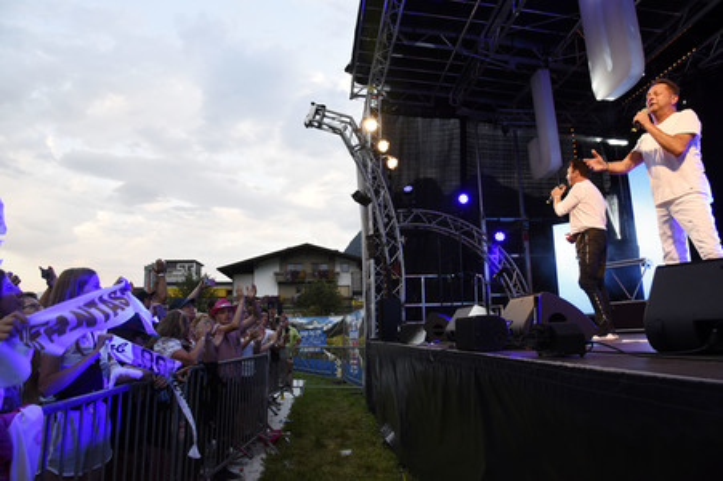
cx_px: 362
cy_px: 240
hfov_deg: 73.8
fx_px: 482
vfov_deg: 53.1
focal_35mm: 24
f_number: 8
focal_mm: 24
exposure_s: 1/160
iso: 1250
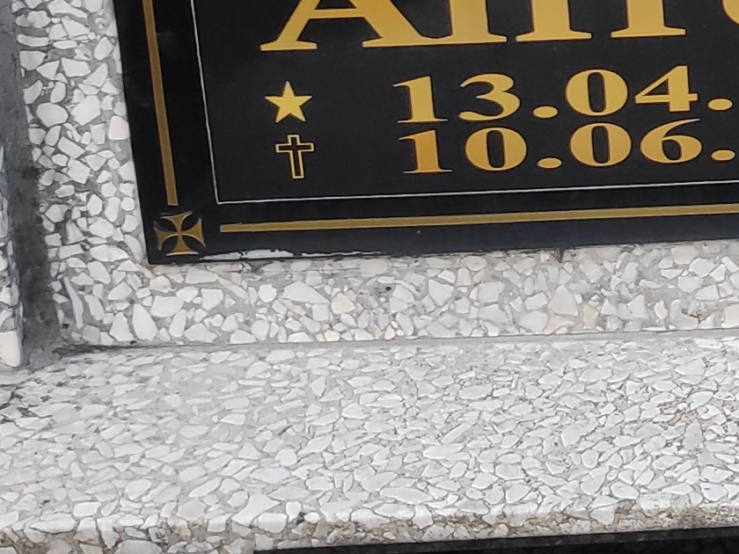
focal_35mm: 69
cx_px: 1136
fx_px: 1473
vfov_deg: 20.3
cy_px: -69
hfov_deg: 22.6
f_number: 1.9
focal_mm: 3.94
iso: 100
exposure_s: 1/152
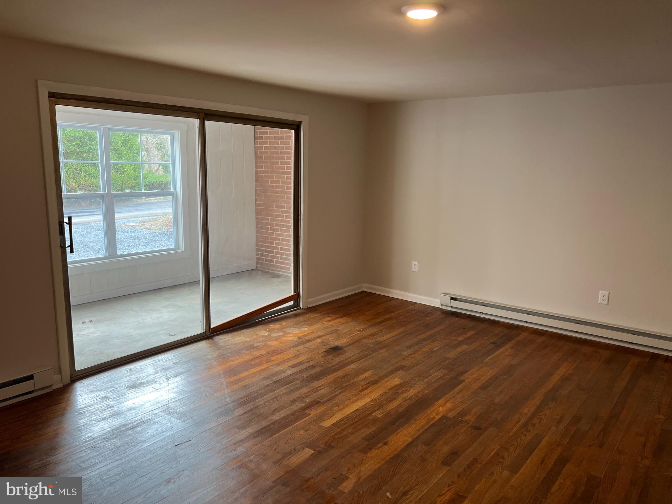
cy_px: 252
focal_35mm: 26
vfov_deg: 53.1
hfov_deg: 67.3
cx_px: 336
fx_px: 505
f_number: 1.5
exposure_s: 1/120
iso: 100
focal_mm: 5.7
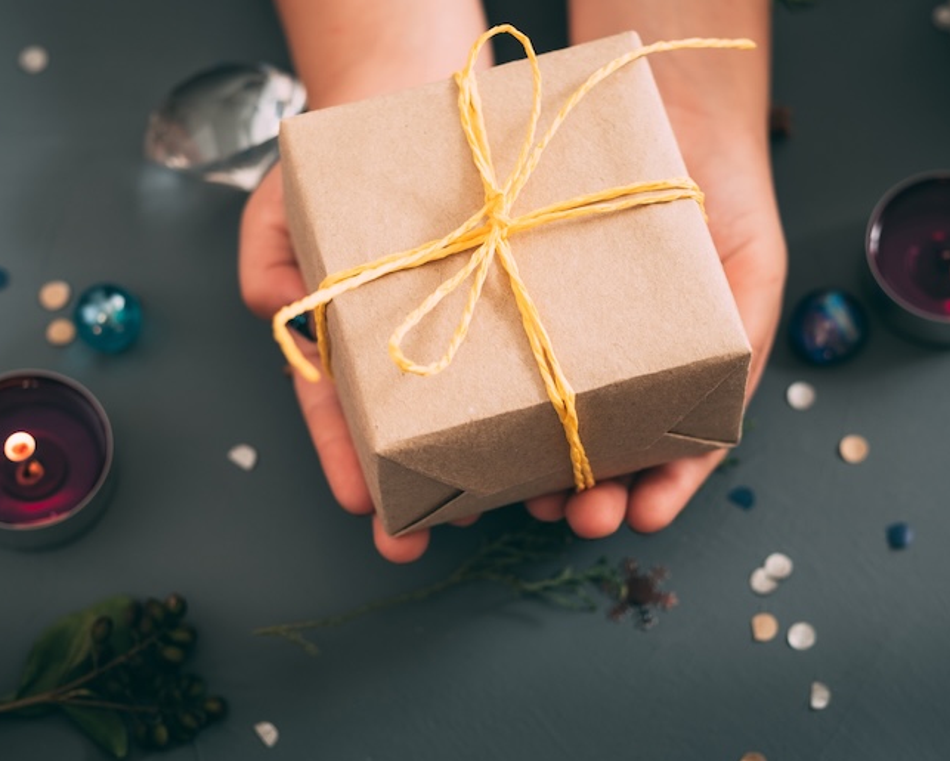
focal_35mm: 98
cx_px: 507
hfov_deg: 19.6
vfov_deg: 15.7
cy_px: 382
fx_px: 2757
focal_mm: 56
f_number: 3.2
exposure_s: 1/125
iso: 320
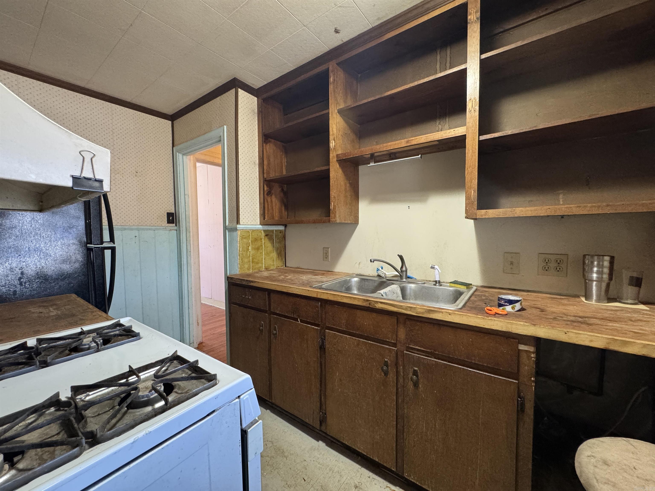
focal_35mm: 14
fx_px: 265
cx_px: 328
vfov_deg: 85.7
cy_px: 246
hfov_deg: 102.1
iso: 500
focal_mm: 2.22
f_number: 2.2
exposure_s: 1/60
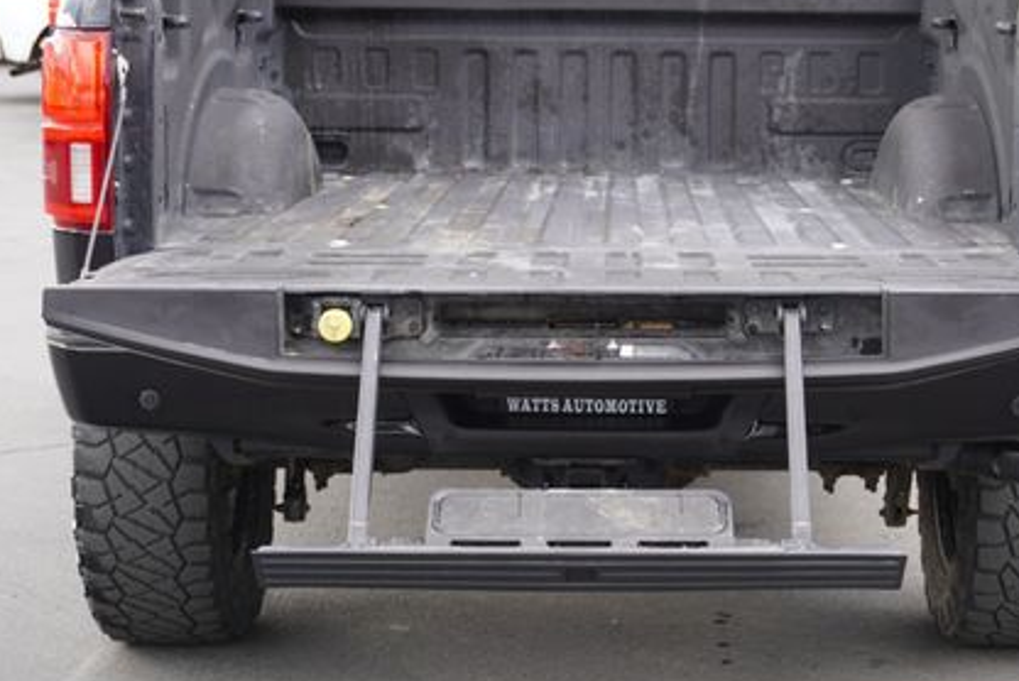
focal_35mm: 81
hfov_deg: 25.1
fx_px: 2288
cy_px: 218
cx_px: 625
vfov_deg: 16.9
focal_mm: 35
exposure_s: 1/60
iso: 125
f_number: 5
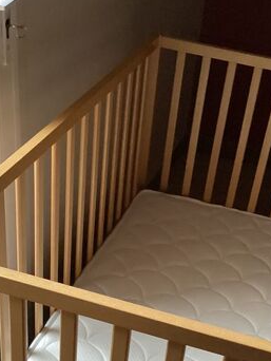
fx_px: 605
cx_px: 158
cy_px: 293
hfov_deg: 25.2
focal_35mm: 58
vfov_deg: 32.2
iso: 320
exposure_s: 1/60
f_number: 2.4
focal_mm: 3.3
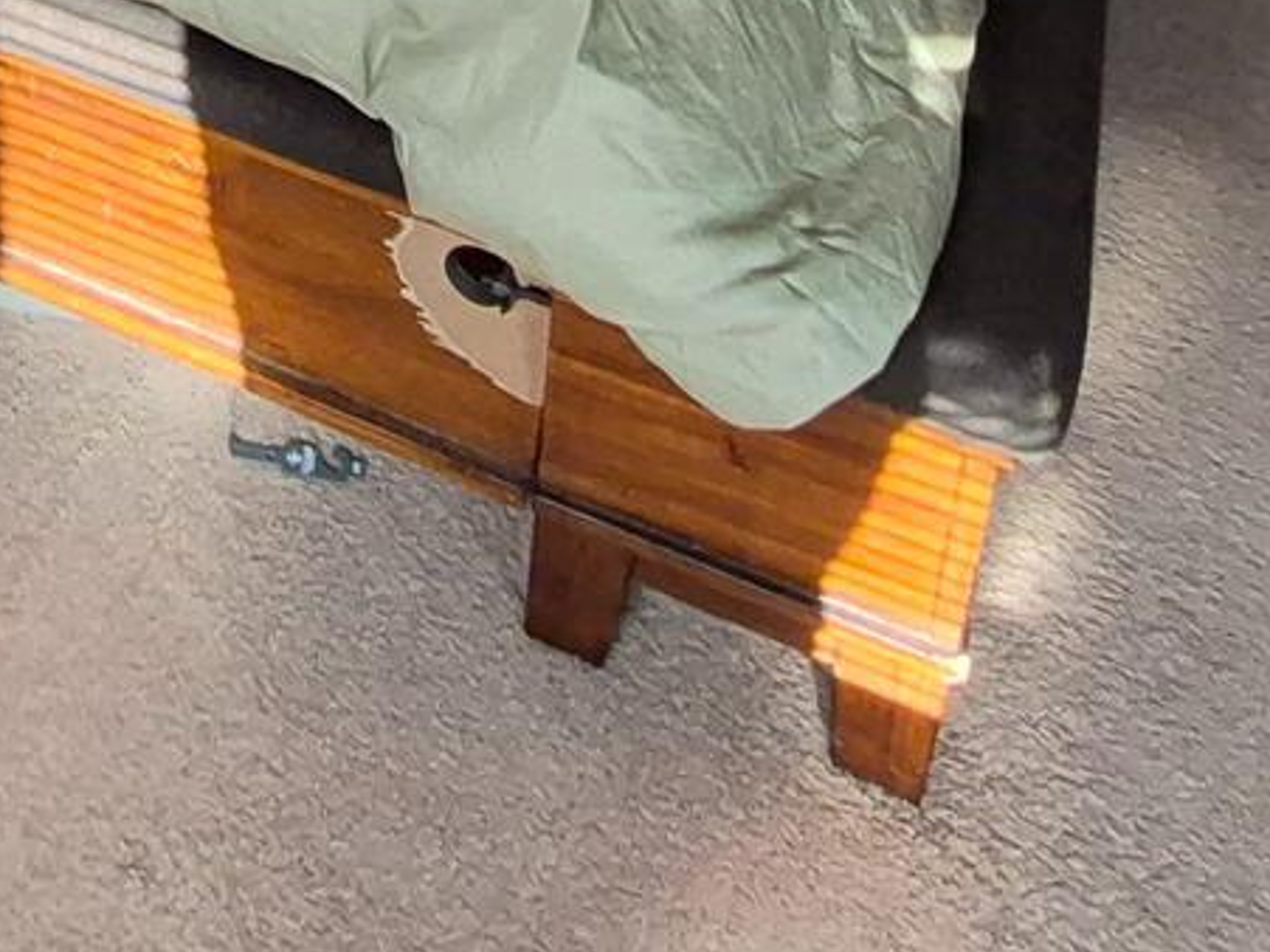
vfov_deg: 18.0
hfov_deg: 31.1
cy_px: -893
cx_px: 101
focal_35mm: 59
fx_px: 2164
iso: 1000
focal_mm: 1.74
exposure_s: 1/60
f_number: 2.2
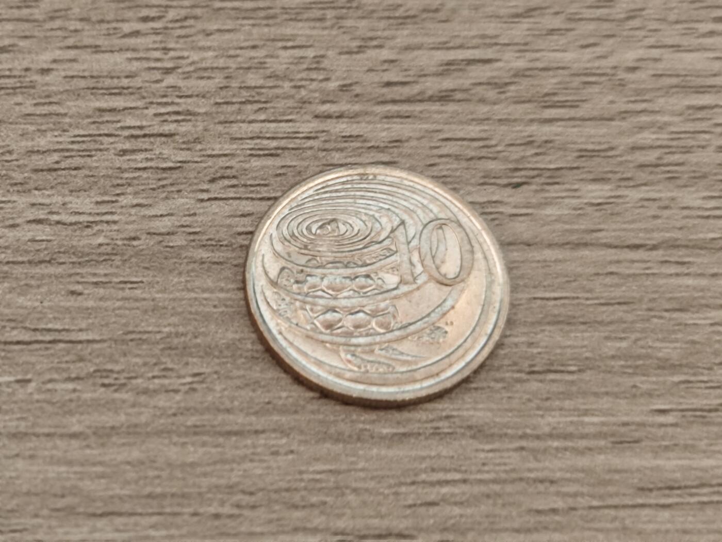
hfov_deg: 26.0
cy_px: 271
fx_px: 1564
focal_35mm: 75
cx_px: 361
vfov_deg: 19.6
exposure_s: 1/41
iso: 640
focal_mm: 8.7
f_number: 1.9
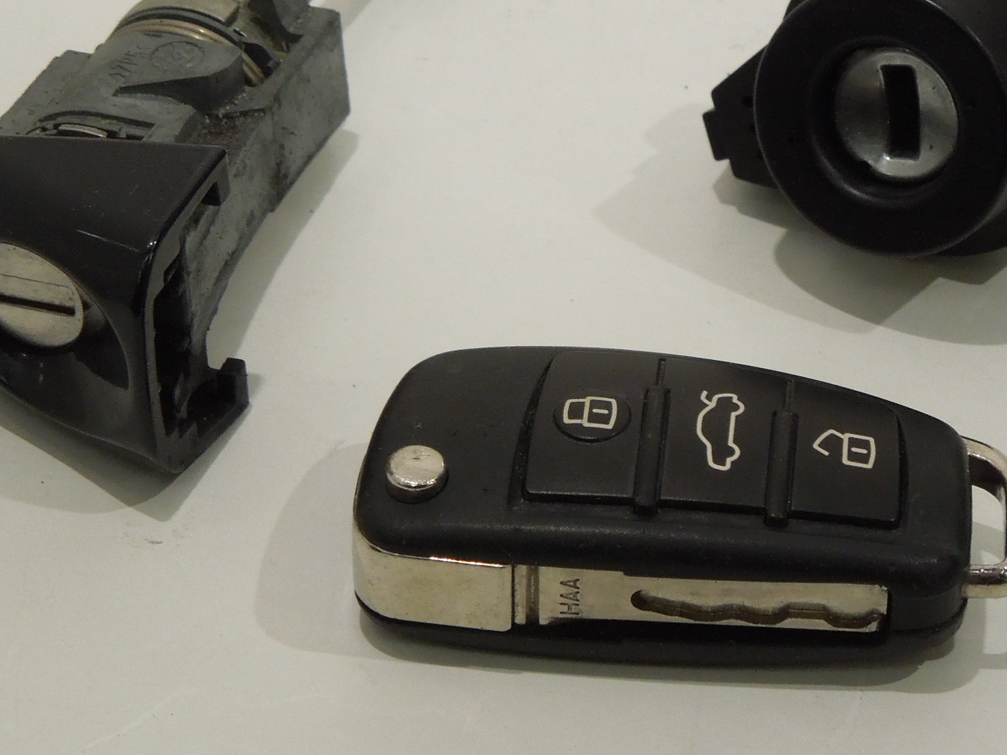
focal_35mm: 184
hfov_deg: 10.7
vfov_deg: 8.1
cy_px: 229
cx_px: 551
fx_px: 5353
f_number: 4.7
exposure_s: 1/50
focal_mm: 19.1
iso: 400
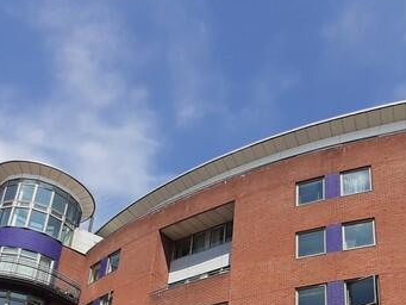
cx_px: 280
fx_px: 458
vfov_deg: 31.9
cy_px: 347
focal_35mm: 39
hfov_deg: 46.9
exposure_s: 1/1111
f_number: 2.2
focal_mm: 1.42
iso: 40
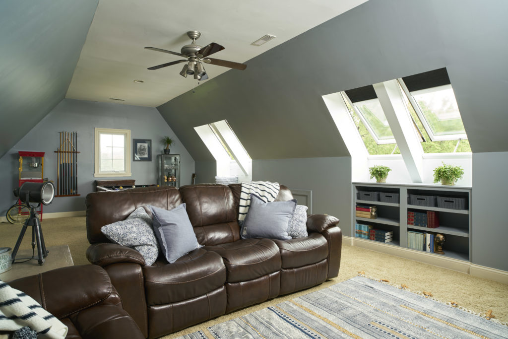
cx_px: 254
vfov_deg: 59.5
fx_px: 296
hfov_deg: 81.2
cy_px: 170
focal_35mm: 21
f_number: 8
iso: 100
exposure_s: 1/1.25
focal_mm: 21
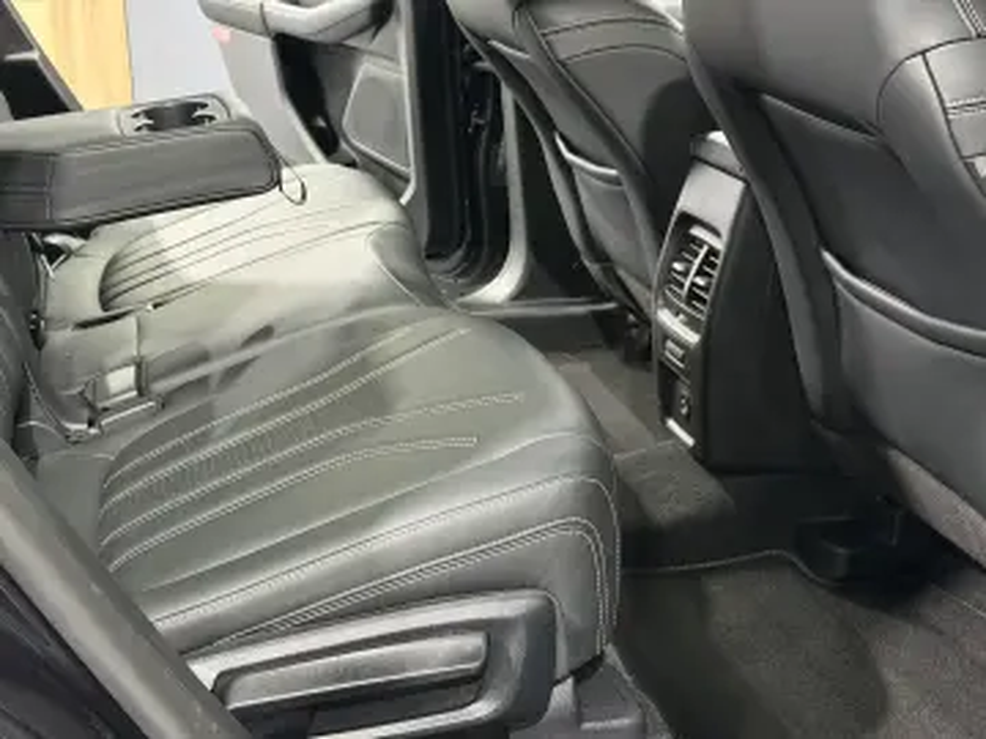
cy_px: 370
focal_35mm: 48
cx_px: 493
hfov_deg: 39.7
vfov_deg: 30.3
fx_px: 1367
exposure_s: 1/25
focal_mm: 6.76
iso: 500
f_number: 1.78
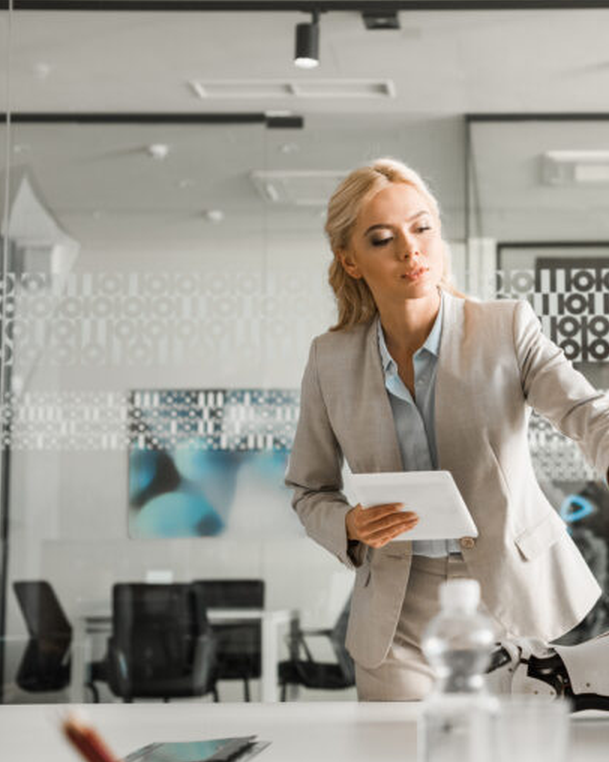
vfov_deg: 26.8
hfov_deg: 21.1
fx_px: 1601
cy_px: 383
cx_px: 537
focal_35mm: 71
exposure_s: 1/200
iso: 500
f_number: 3.5
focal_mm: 50
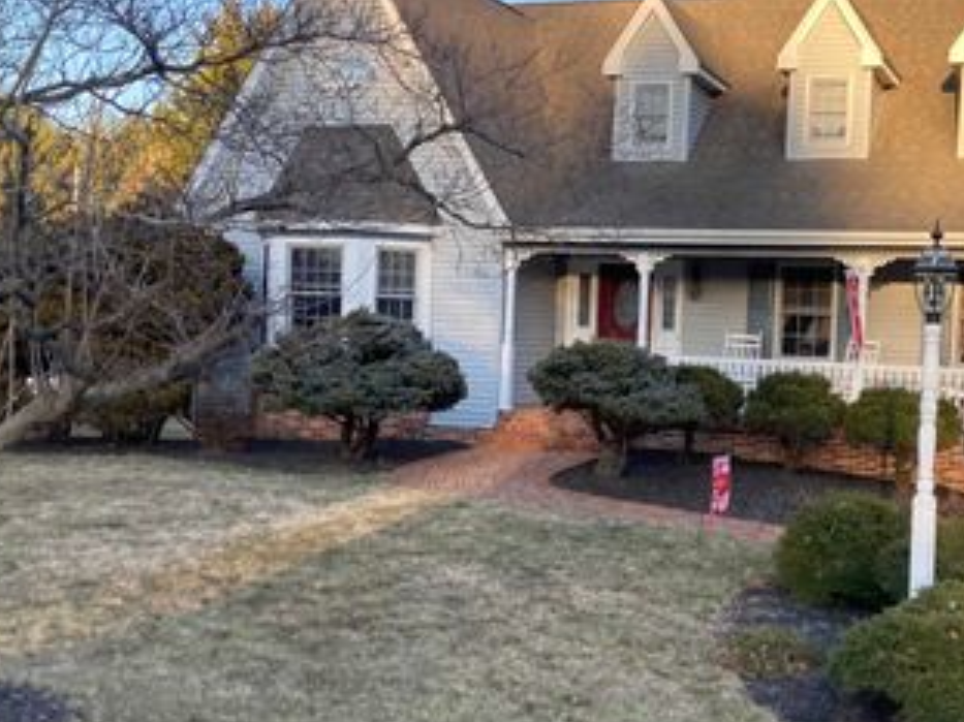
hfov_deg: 41.3
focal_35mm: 45
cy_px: 376
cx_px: 679
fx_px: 1253
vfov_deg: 32.2
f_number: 1.8
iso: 20
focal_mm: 3.99
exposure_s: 1/282
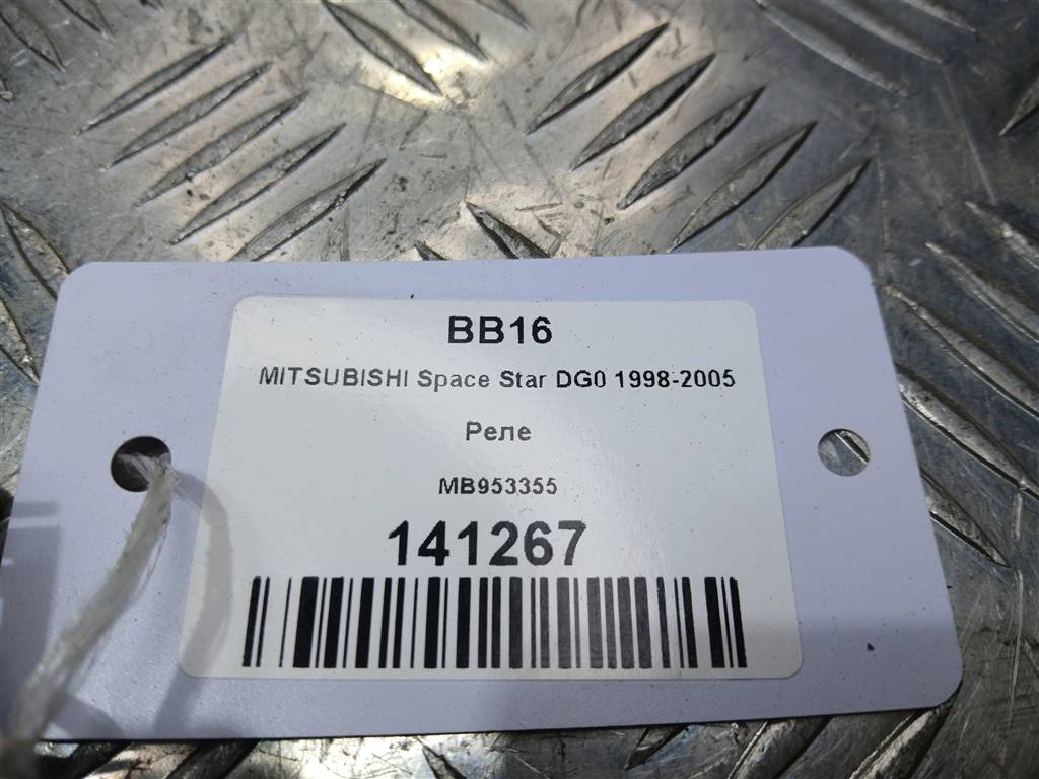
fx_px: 780
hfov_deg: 67.3
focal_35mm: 26
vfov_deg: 53.1
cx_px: 520
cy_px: 390
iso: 20
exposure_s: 1/100
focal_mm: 3.98
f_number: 1.8
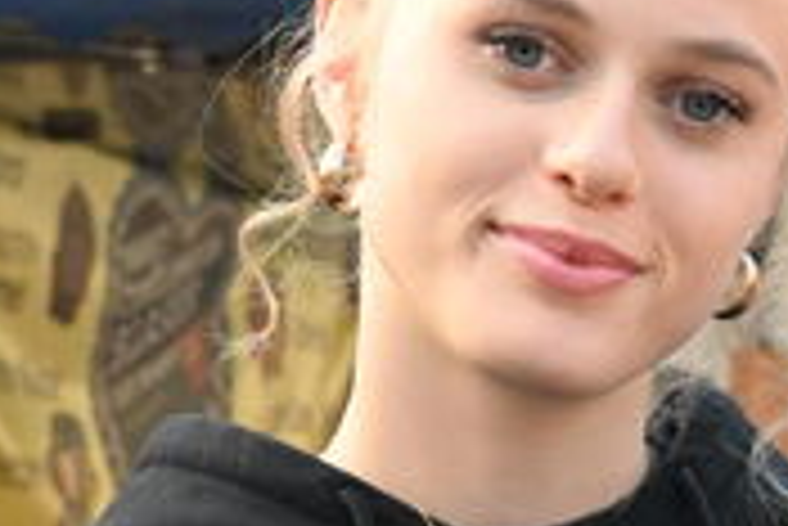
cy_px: 162
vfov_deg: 8.9
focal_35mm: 154
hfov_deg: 13.1
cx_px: 842
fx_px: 3374
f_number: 9
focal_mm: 50
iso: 4000
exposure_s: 1/640
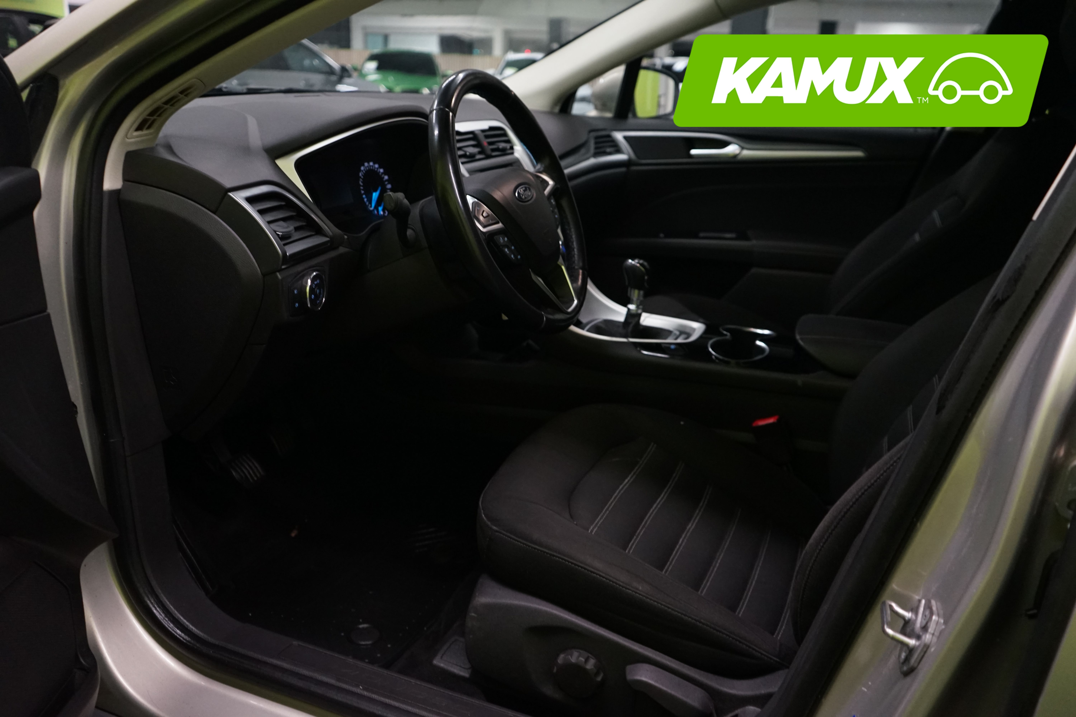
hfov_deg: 65.5
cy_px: 358
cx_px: 538
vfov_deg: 46.4
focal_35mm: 28
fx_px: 837
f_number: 4
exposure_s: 1/50
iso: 2500
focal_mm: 28
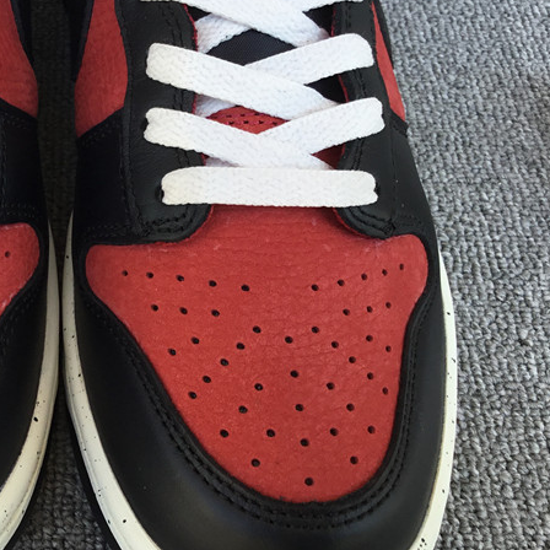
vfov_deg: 31.1
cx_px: 49
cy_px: 249
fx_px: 989
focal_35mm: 55
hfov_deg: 29.7
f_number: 2.4
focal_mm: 3.3
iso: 25
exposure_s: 1/181
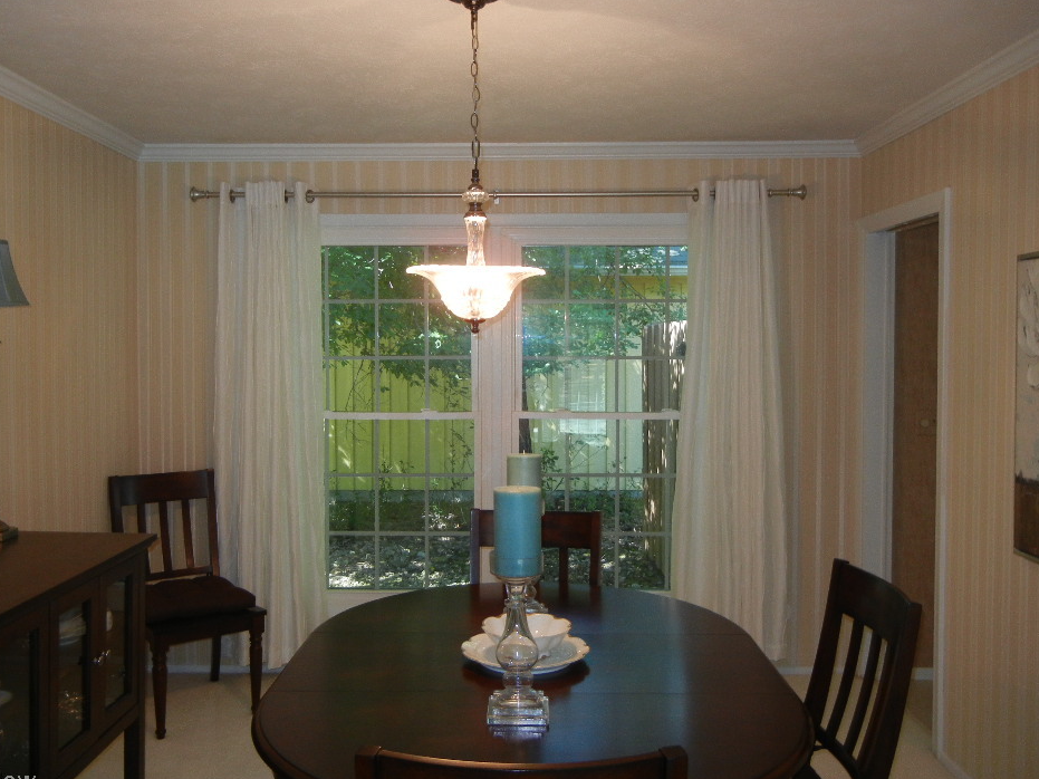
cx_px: 492
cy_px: 371
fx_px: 990
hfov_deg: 55.3
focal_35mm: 33
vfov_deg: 42.9
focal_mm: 5.4
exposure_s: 1/30
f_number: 3.5
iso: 200
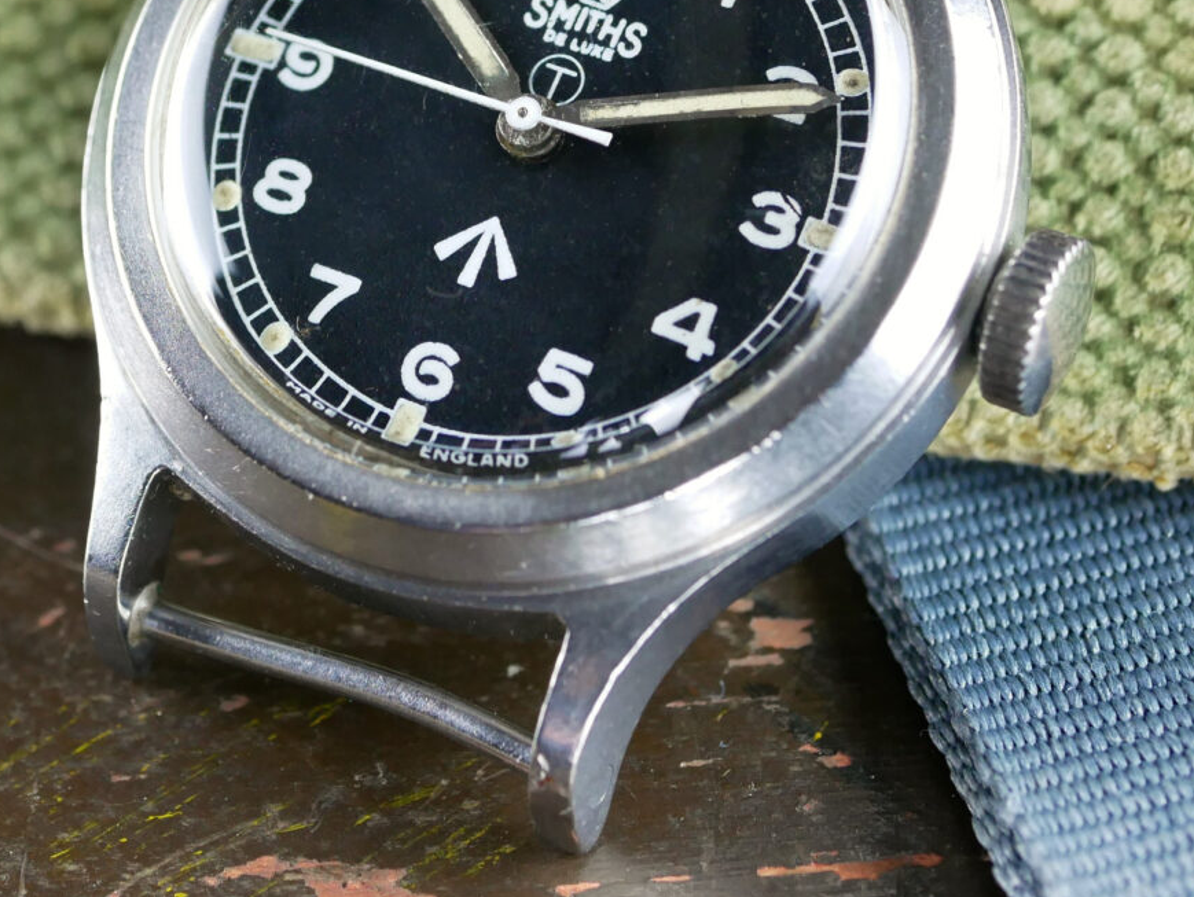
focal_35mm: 106
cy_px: 201
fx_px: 3659
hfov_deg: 18.5
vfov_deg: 13.9
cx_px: 565
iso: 800
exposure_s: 1/50
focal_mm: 30
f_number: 4.5
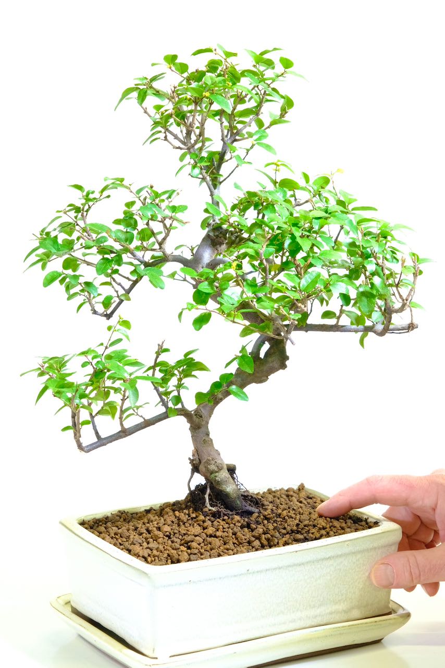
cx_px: 222
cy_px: 334
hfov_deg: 11.4
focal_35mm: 120
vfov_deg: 17.1
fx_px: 2224
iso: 2500
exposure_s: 1/30
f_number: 8
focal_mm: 80
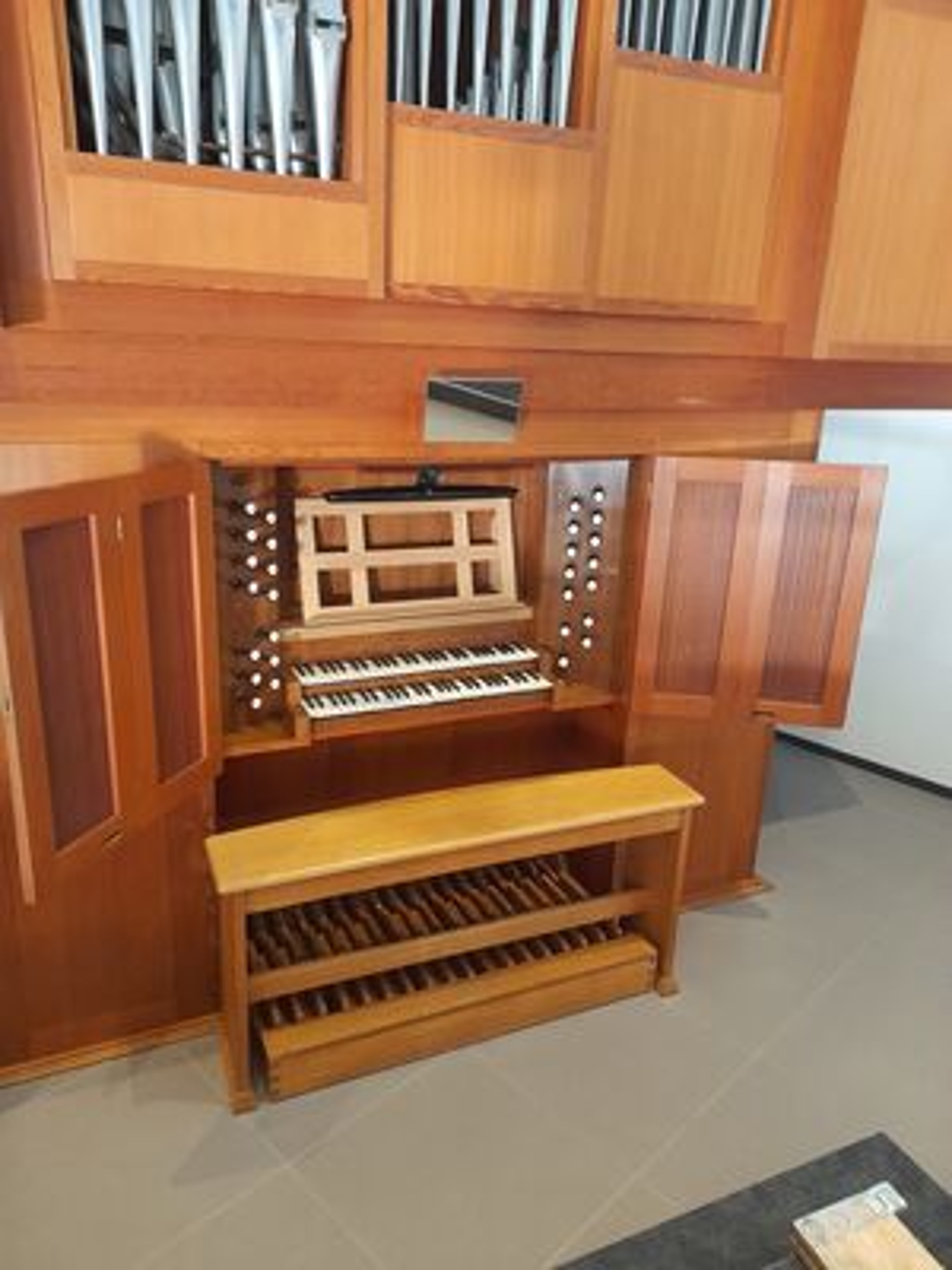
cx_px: 476
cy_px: 635
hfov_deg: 54.9
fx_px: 917
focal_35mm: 25
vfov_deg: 69.4
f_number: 2
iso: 400
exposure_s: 1/25
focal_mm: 4.6
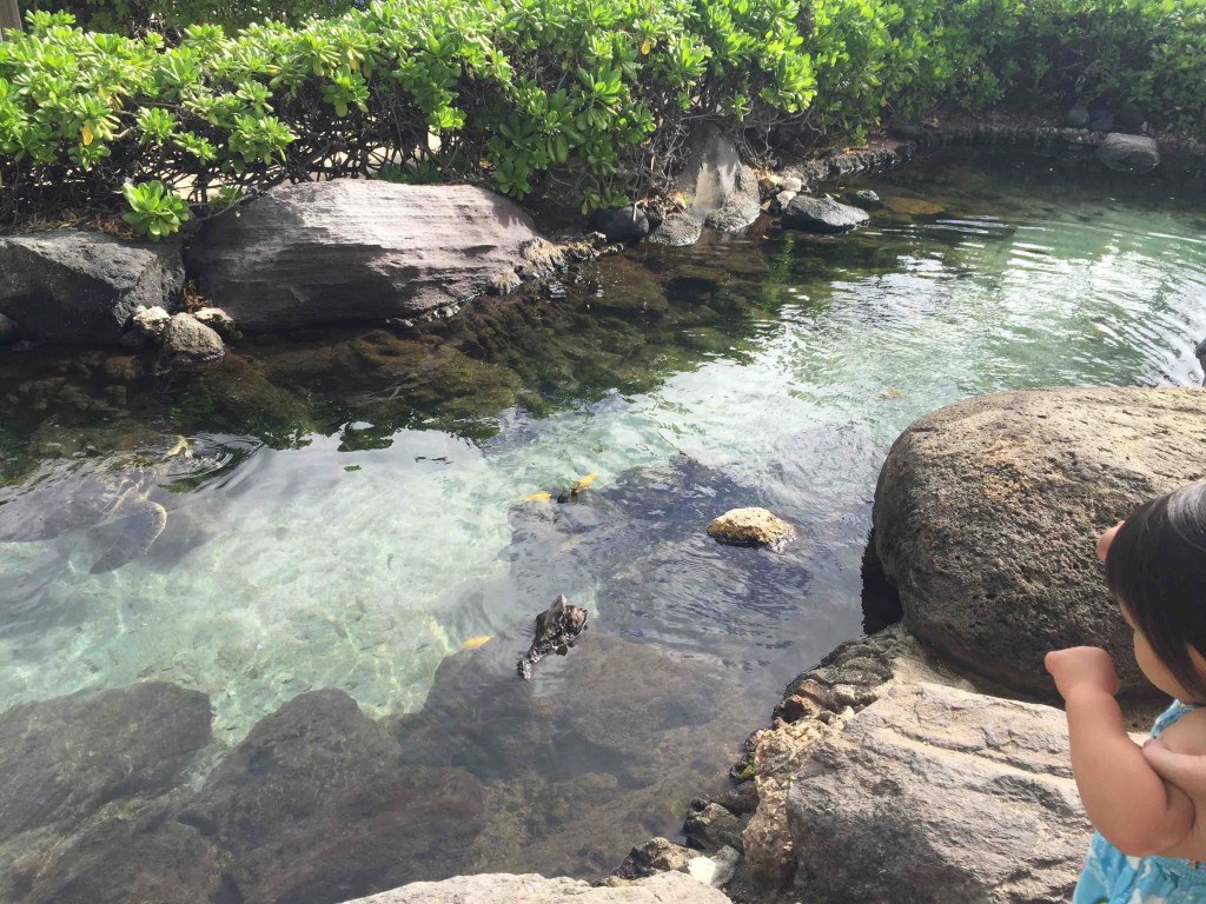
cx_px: 603
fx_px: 1010
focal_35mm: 29
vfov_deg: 48.2
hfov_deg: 61.7
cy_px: 452
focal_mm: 4.15
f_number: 2.2
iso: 32
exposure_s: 1/775
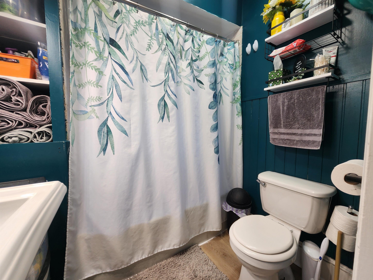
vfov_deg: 89.9
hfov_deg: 106.2
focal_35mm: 13
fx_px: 140
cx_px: 186
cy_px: 140
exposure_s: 1/60
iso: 80
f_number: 2.2
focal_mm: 2.2
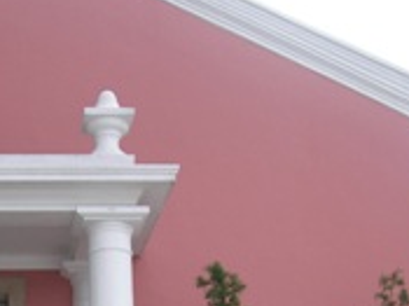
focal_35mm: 103
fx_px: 1216
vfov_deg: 13.4
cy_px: 474
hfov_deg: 18.5
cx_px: -14
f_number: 3.2
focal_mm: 6.3
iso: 50
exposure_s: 1/400
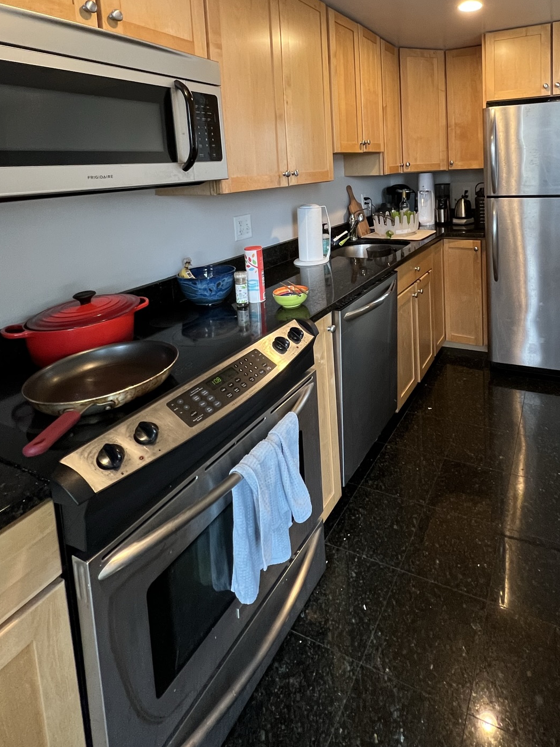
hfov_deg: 66.5
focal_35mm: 19
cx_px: 380
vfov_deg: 79.3
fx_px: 410
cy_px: 203
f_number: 1.8
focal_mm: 1.57
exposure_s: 1/60
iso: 250
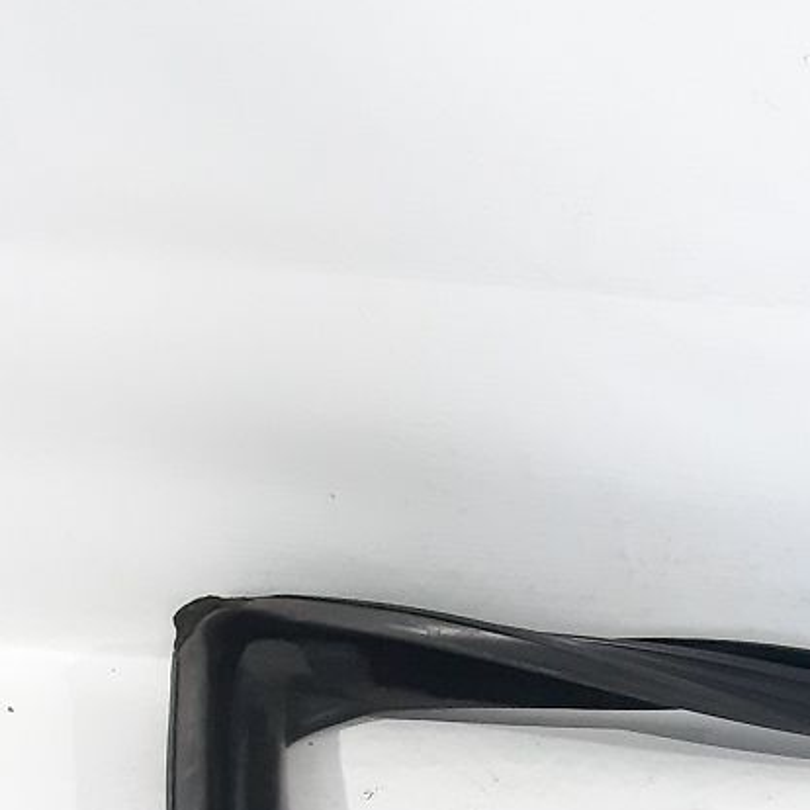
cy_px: 1178
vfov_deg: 16.3
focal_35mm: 98
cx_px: 1582
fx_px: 2594
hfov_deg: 14.8
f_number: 1.7
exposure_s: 1/50
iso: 250
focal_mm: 3.93
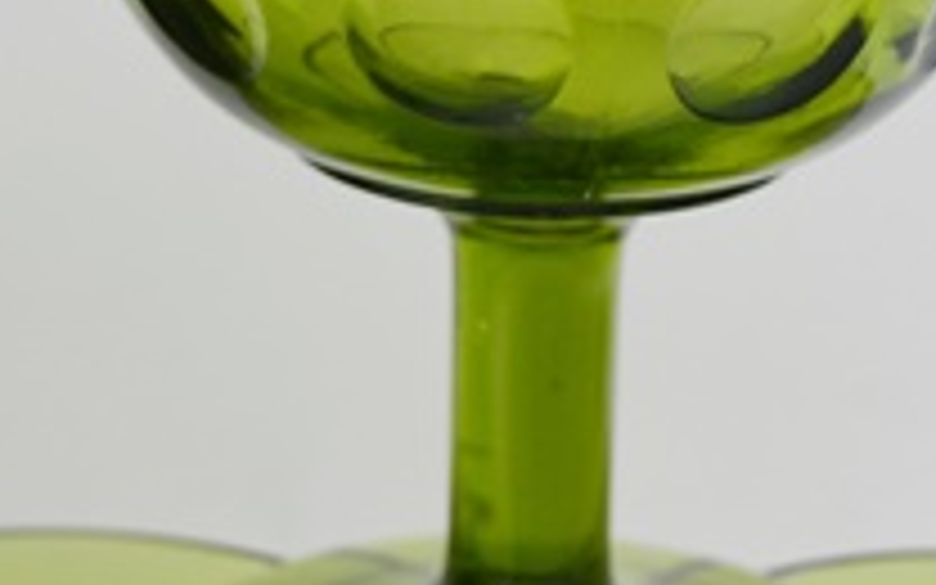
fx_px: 3367
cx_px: 216
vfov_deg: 9.9
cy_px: 0
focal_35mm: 132
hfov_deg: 15.7
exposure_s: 1/125
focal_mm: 30
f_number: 5.6
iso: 220
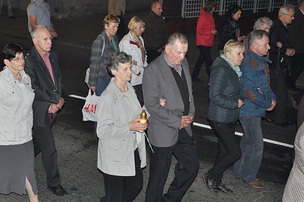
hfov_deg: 32.3
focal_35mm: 62
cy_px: 100
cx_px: 118
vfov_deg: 21.9
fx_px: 523
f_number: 5
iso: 2000
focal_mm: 32
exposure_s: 1/60
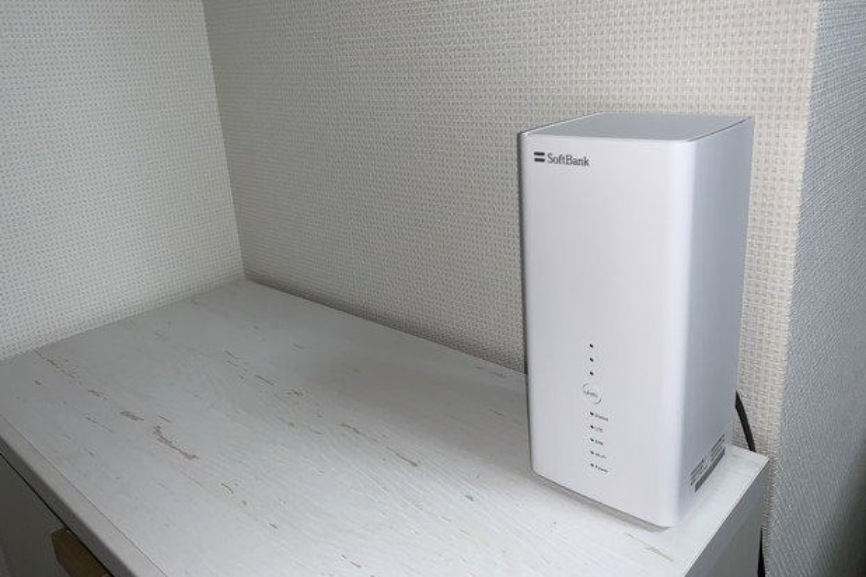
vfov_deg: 46.3
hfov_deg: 65.5
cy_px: 253
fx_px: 674
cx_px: 436
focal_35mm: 28
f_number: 1.8
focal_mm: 4.2
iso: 25
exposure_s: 1/45
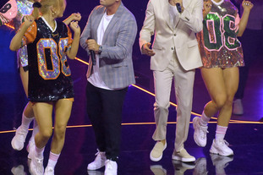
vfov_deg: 1.9
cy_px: 79
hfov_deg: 2.8
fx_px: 5293
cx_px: 137
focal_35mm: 725
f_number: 5.6
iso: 16000
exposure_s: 1/500
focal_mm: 500
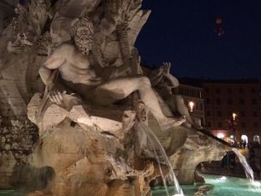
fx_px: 377
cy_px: 85
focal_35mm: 50
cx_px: 64
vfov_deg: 29.1
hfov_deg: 37.2
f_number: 2.2
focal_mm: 4.12
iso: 500
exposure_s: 1/15
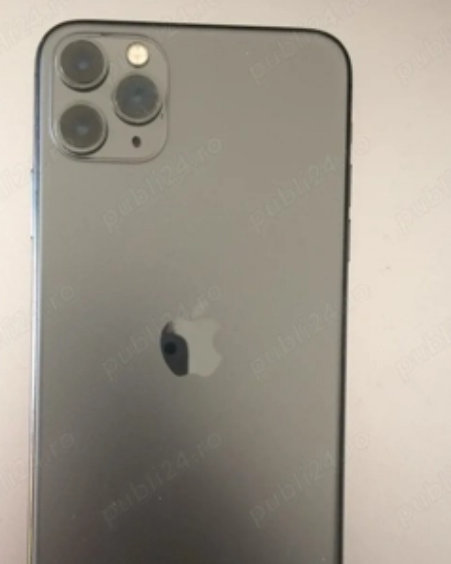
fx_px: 635
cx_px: 199
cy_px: 352
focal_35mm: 38
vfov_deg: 47.5
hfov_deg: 39.1
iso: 100
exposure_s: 1/33
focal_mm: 4.15
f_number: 2.2
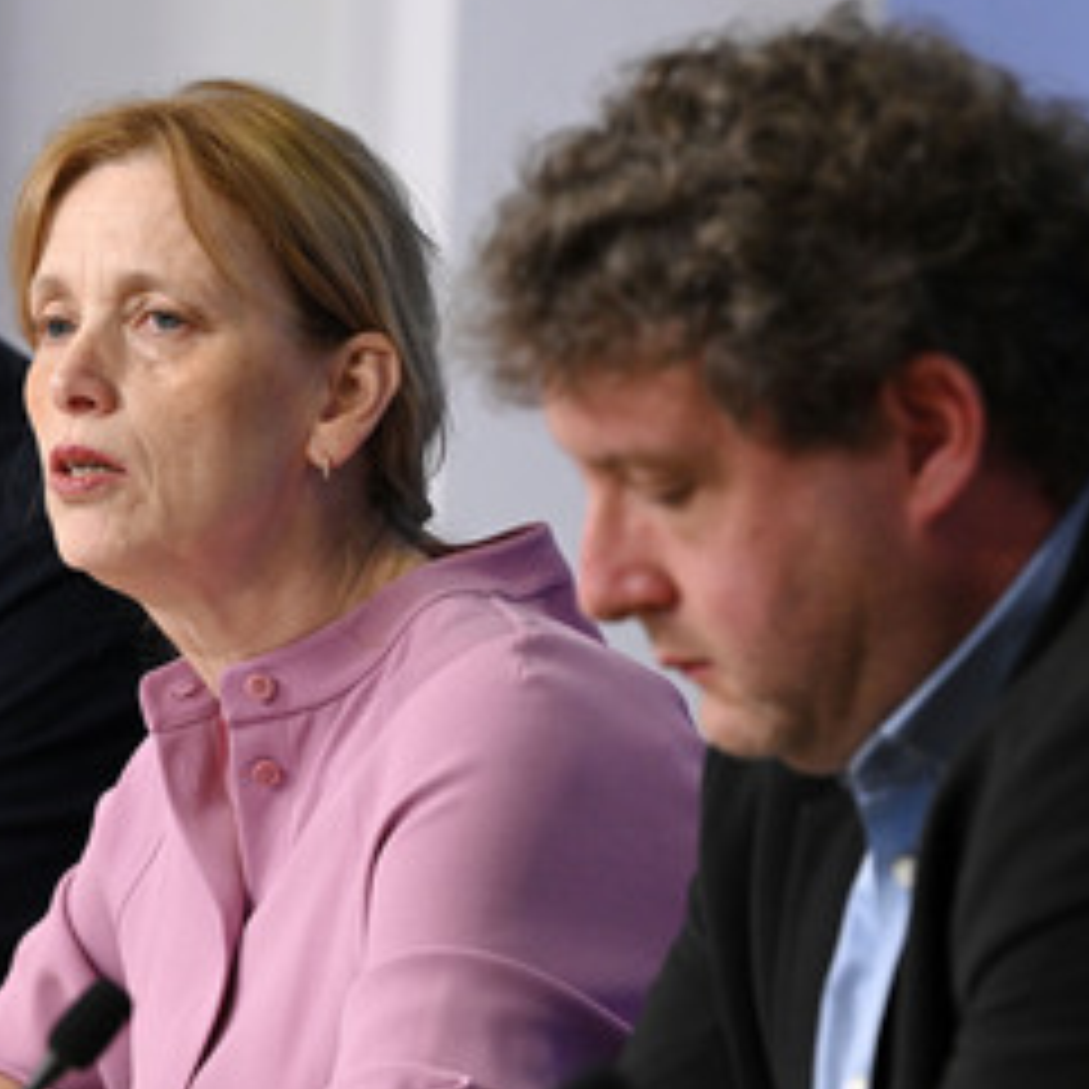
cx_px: 281
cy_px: 603
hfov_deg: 5.5
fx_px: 11283
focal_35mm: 317
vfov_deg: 5.5
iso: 4000
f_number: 5.6
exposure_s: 1/800
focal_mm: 200
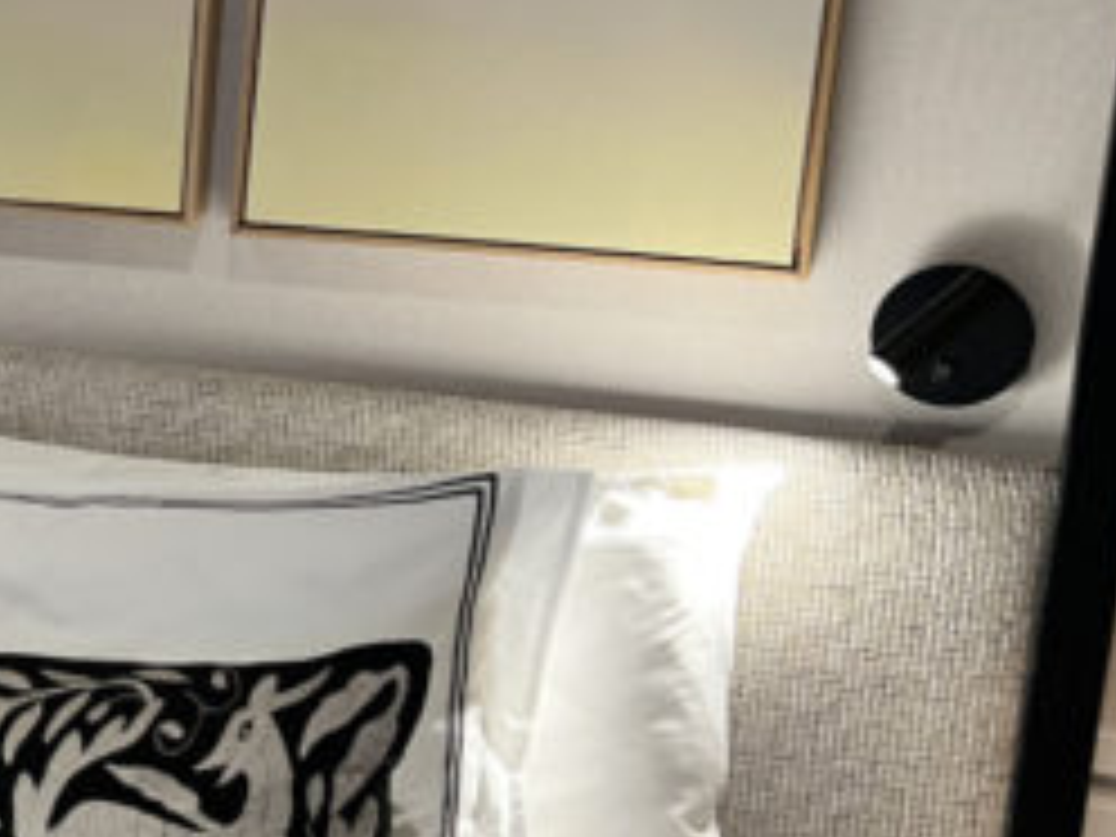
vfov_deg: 21.9
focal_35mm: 67
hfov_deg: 26.3
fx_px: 2160
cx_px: -162
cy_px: 382
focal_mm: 5.7
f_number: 1.5
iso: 200
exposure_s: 1/60
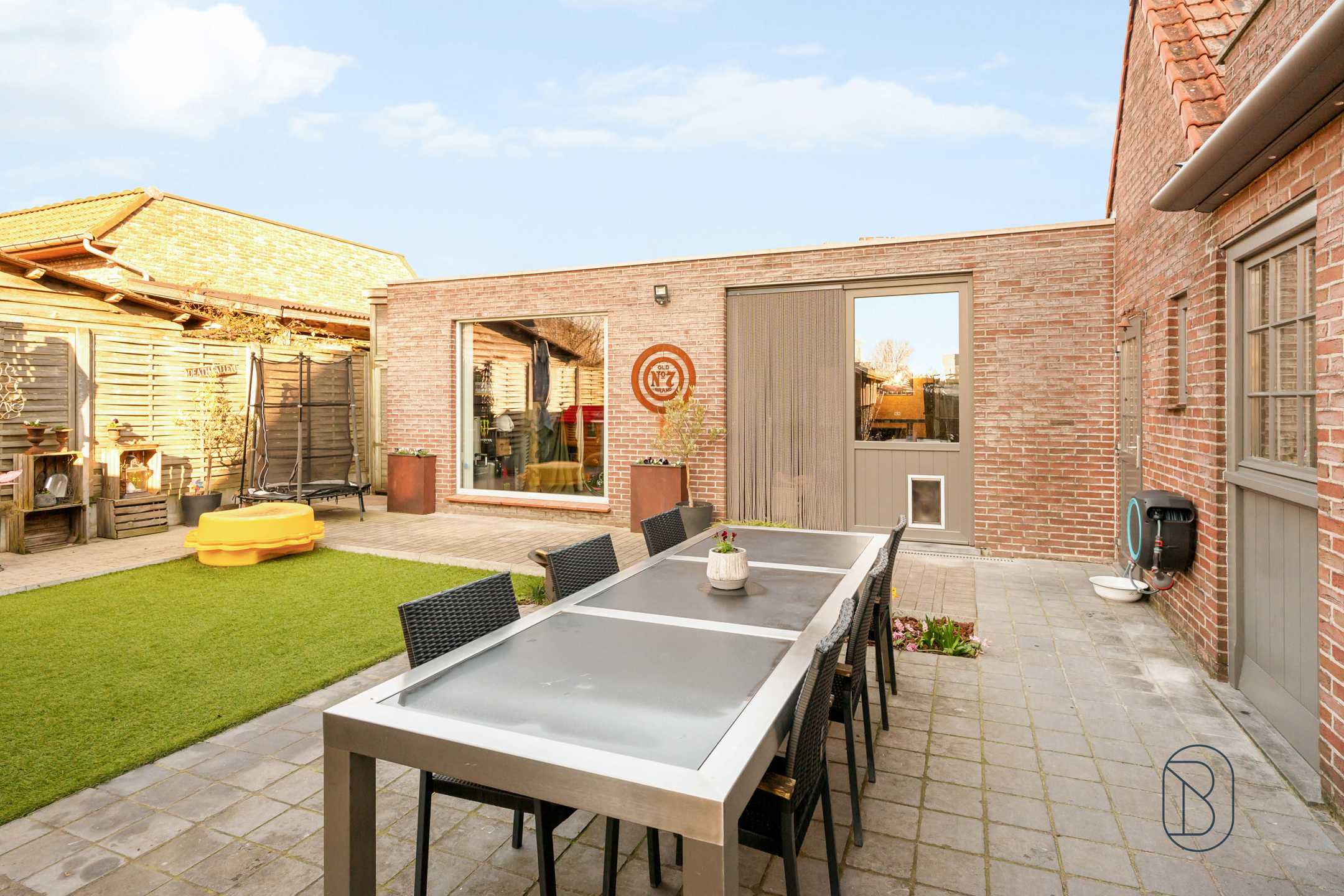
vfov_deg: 65.9
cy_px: 448
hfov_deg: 88.4
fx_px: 691
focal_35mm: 18
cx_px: 672
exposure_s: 1/200
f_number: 9
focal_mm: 18.5
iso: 640
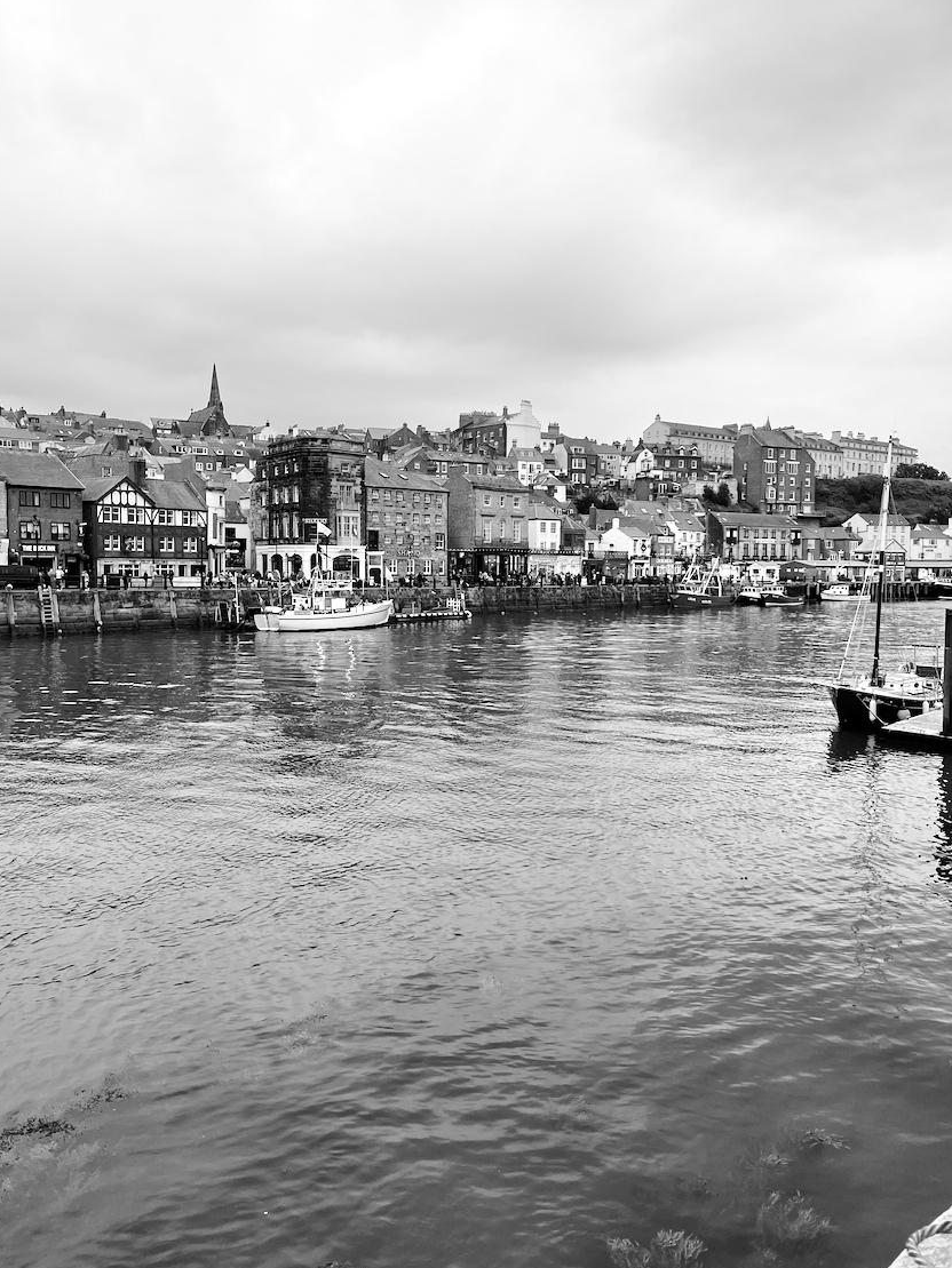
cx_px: 495
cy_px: 645
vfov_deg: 60.0
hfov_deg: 46.8
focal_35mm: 30
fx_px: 1100
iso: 50
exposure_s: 1/324
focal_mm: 5.1
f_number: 1.6
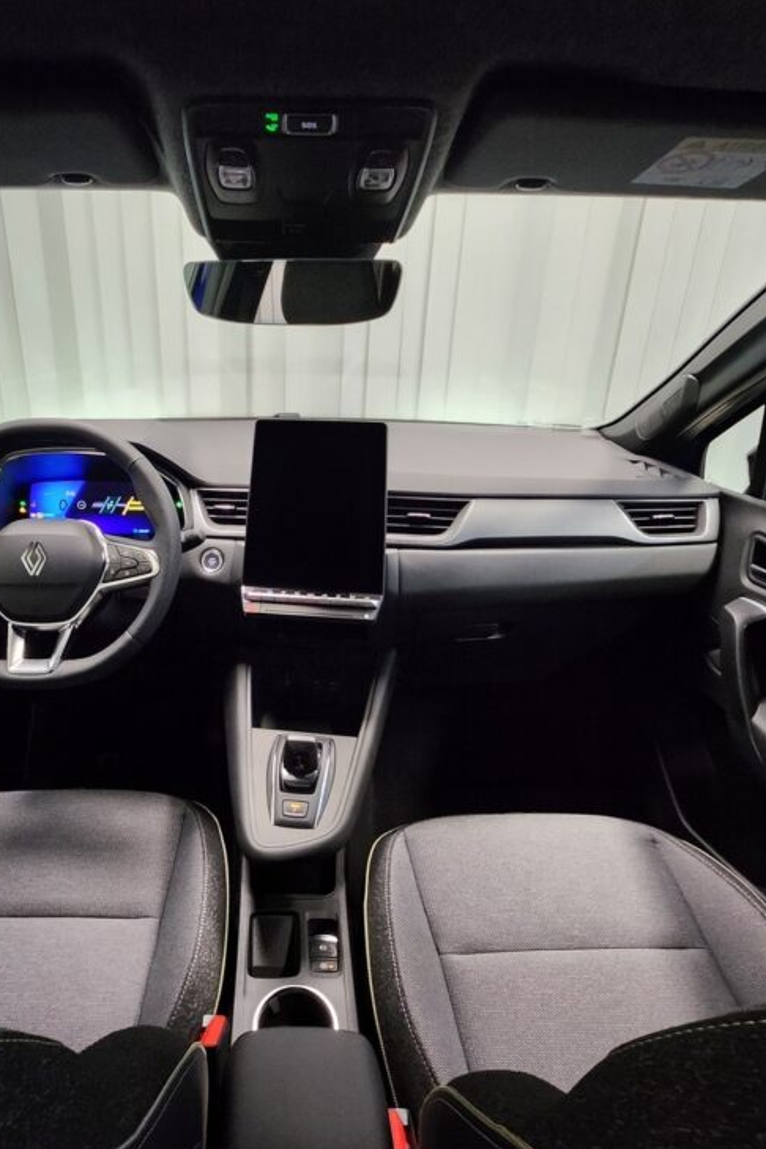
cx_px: 284
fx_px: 606
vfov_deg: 86.9
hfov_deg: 63.6
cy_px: 601
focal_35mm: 19
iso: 320
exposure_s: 1/33.3
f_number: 2.2
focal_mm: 1.74
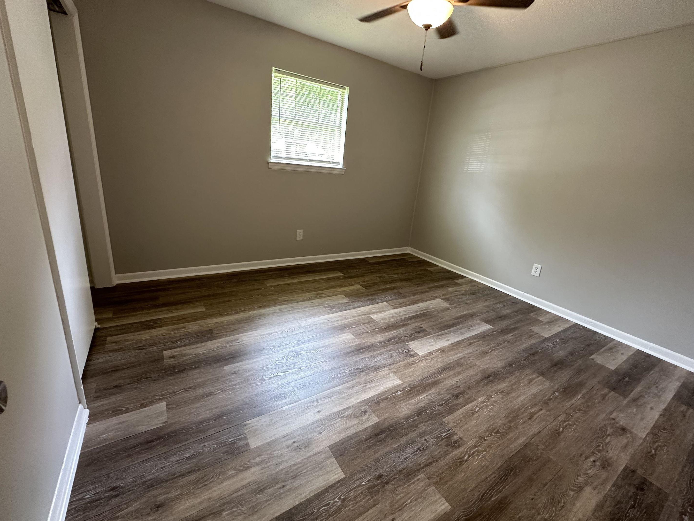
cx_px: 350
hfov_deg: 98.2
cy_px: 252
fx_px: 301
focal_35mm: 15
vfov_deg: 81.7
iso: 250
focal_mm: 2.22
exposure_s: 1/99
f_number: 2.2
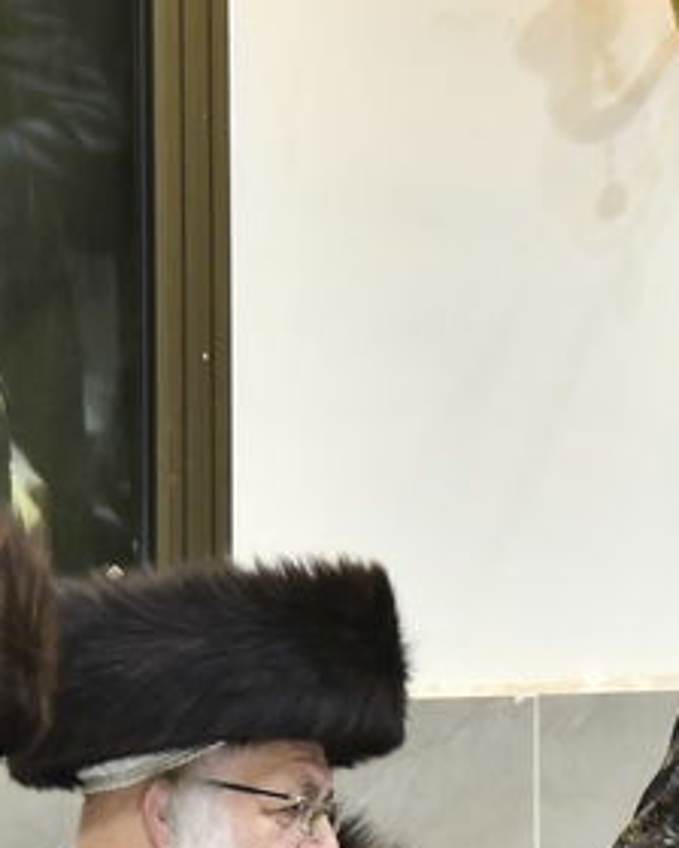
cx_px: 991
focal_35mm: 545
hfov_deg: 2.8
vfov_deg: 3.5
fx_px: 13690
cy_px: 753
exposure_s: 1/200
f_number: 5.6
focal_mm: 116
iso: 1000
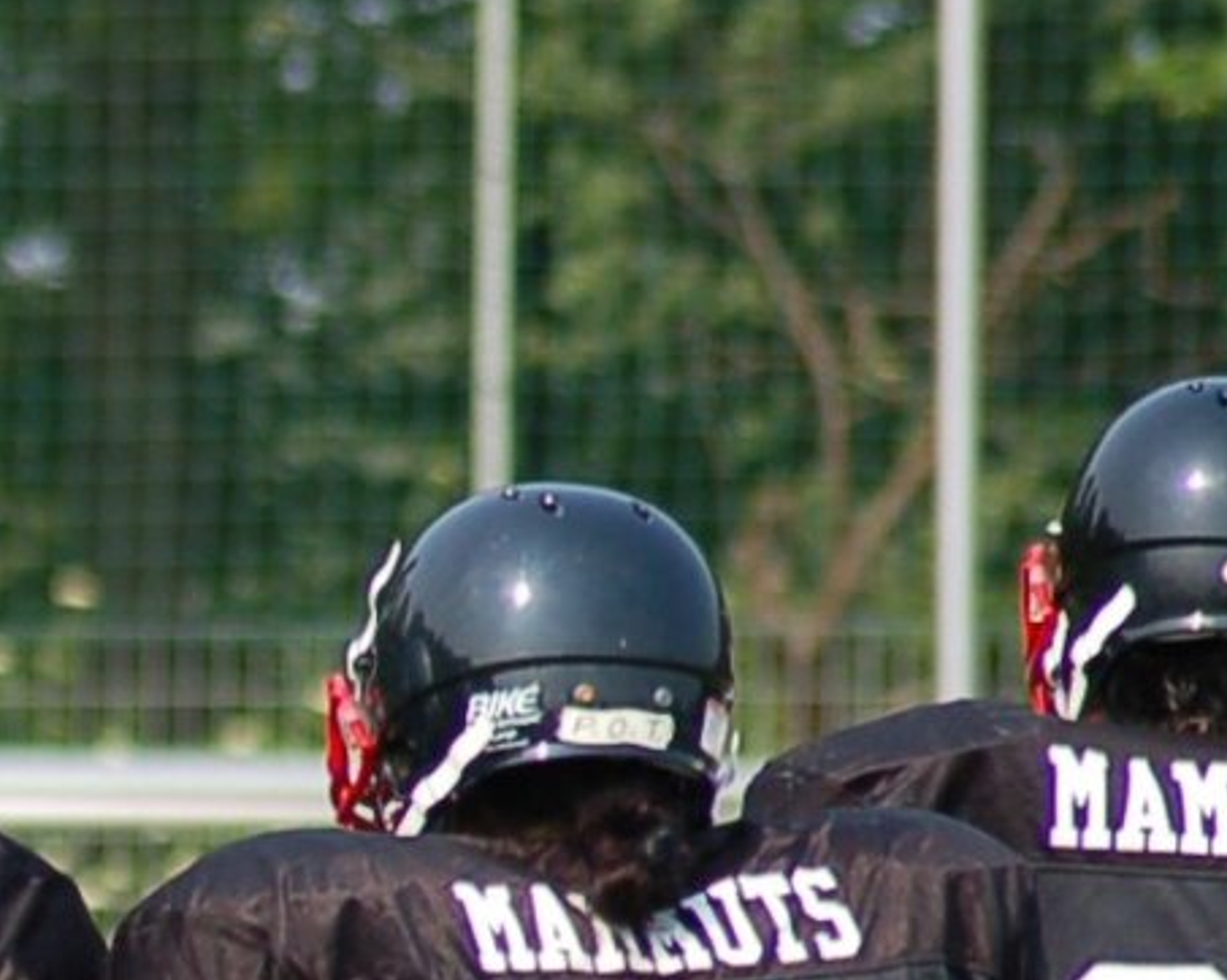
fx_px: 33478
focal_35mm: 922
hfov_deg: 2.1
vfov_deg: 1.7
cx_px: -1530
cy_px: 1440
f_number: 4.5
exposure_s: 1/1000
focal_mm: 135
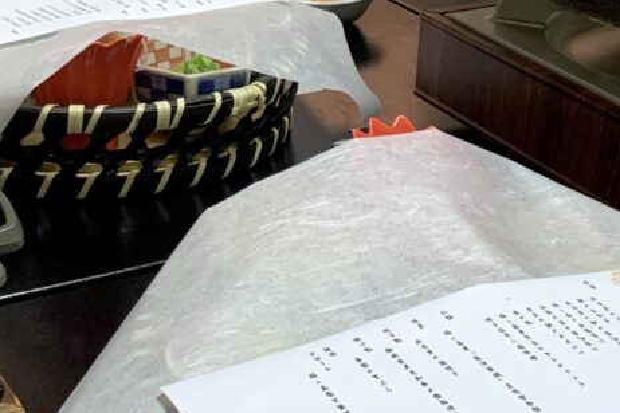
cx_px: 342
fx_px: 1033
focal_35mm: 60
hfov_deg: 33.4
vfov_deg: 21.9
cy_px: 406
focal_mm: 4.25
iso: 125
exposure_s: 1/60
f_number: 1.8
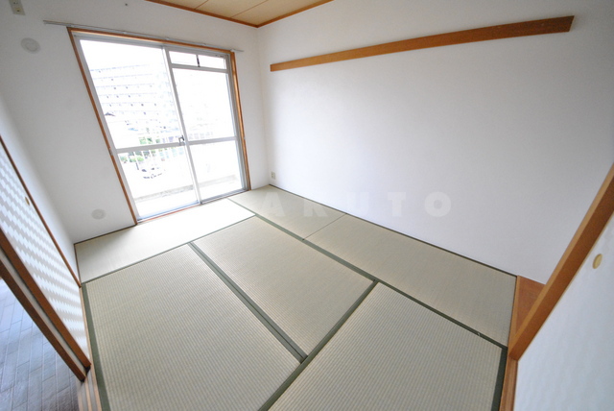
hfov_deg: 112.6
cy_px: 206
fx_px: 205
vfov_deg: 90.1
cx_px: 307
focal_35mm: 12
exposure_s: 1/80
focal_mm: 8
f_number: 4.5
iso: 1600
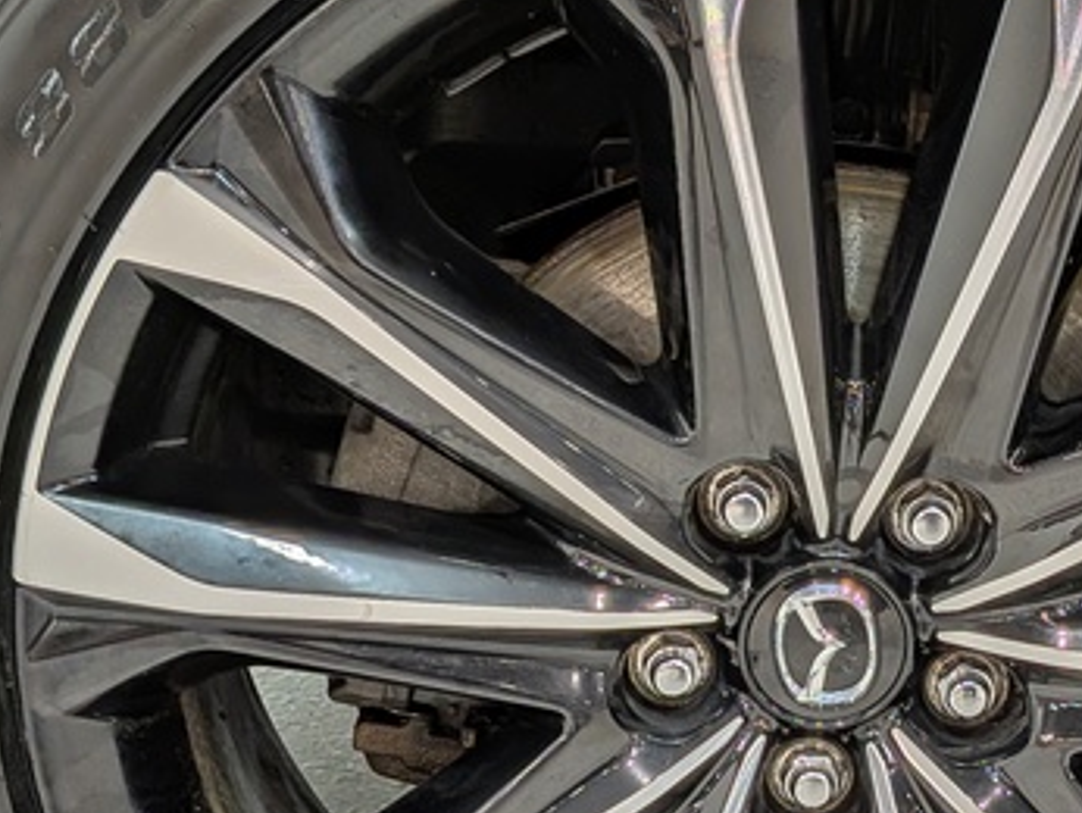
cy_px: 610
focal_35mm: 71
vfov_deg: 20.6
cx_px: 829
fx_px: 2221
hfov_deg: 27.0
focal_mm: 4.53
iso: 28
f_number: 1.7
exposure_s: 1/160
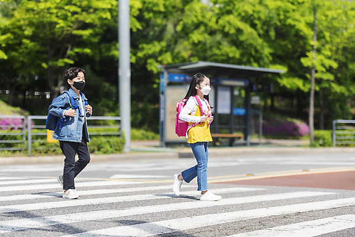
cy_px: 118
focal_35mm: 112
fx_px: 1105
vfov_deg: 12.2
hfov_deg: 18.3
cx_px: 178
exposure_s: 1/1600
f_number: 2.8
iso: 200
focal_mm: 112
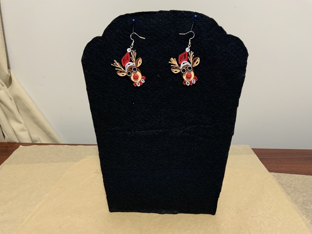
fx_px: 261
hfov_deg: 61.7
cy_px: 117
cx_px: 156
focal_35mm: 29
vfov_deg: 48.2
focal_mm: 3
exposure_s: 1/60
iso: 250
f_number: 1.8
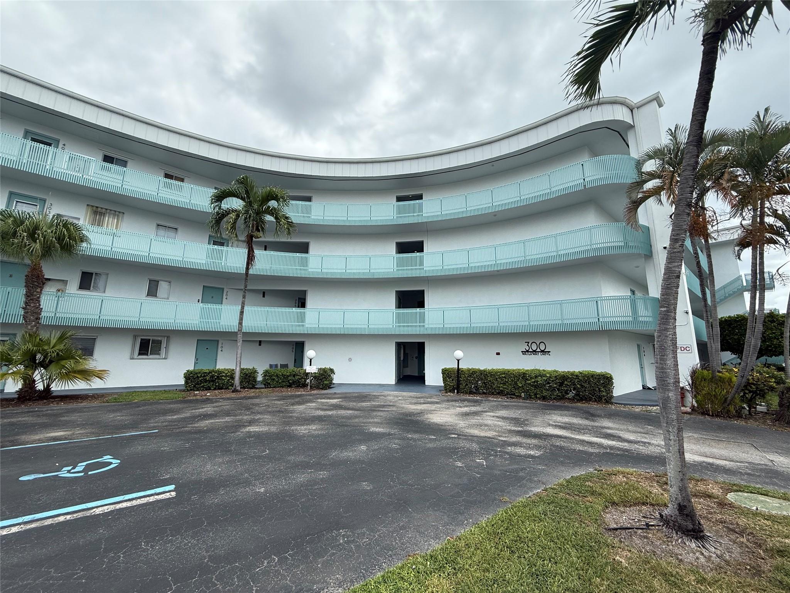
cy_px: 296
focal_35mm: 14
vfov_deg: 85.7
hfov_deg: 102.1
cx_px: 395
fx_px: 320
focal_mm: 2.22
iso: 64
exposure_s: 1/1497
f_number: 2.2
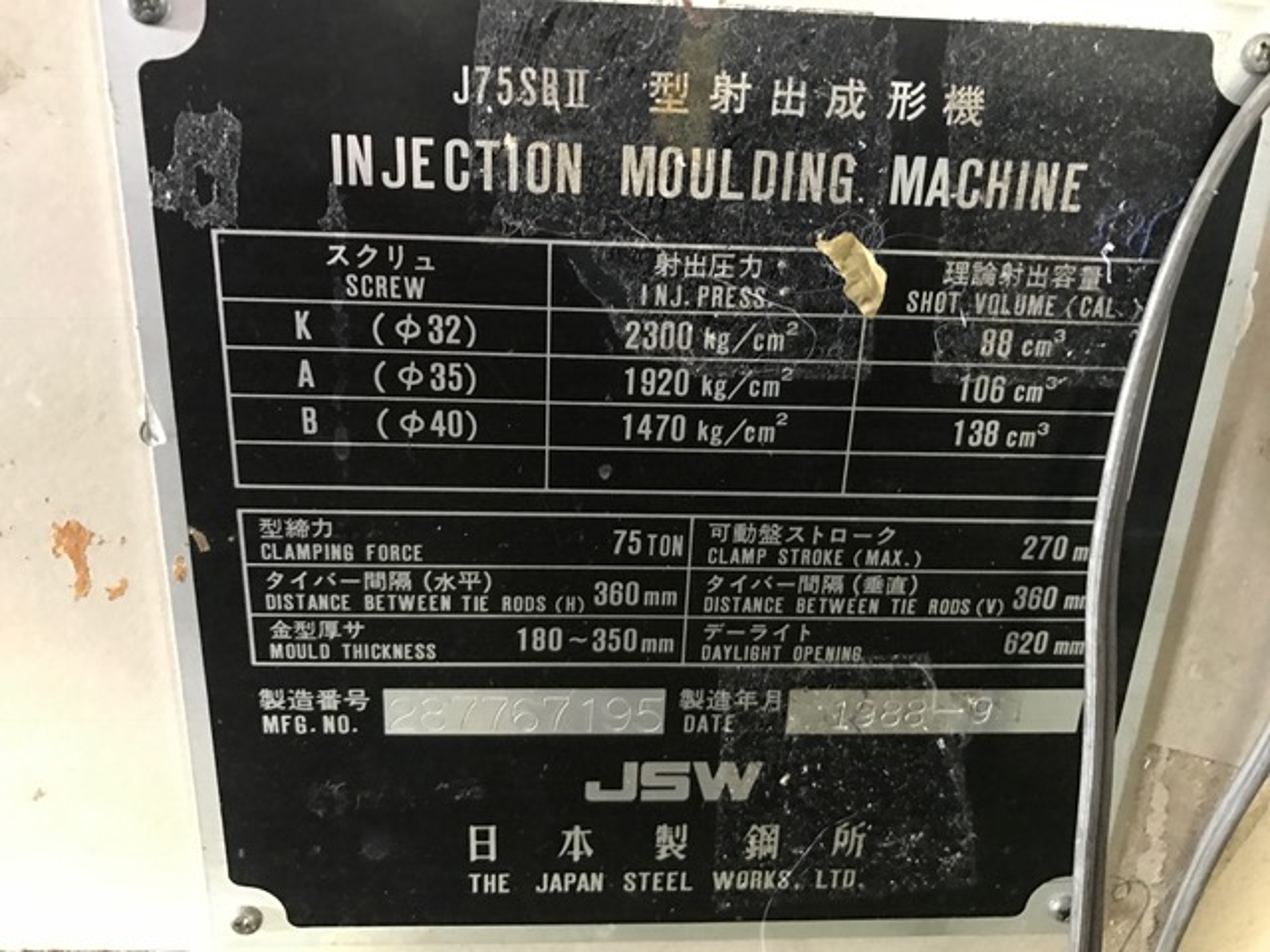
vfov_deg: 49.7
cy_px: 476
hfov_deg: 63.4
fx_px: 1027
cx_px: 635
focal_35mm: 28
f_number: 1.8
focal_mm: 3.99
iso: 100
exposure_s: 1/5
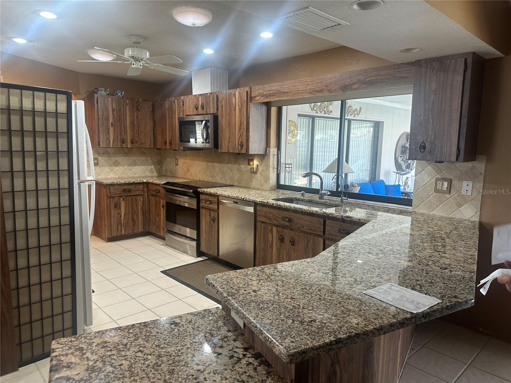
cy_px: 192
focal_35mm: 24
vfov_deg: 56.8
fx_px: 354
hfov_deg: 71.6
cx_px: 256
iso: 160
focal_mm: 6.86
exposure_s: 1/60
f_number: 1.78
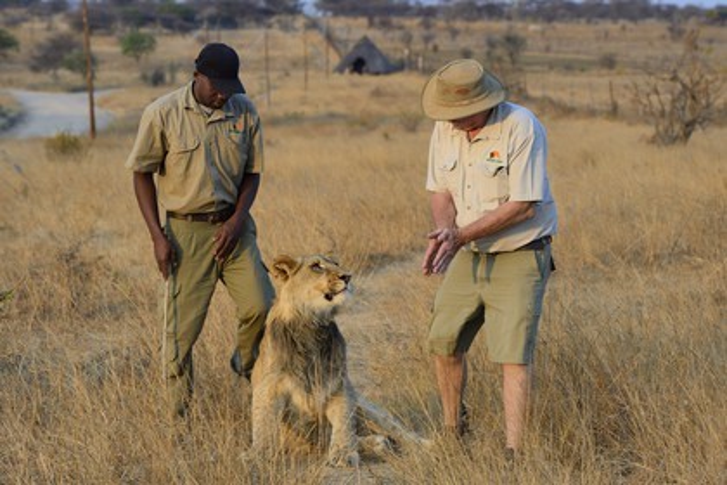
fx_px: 2827
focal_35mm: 140
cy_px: 242
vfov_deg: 9.8
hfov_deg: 14.7
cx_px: 364
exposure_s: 1/400
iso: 400
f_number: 9
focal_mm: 140
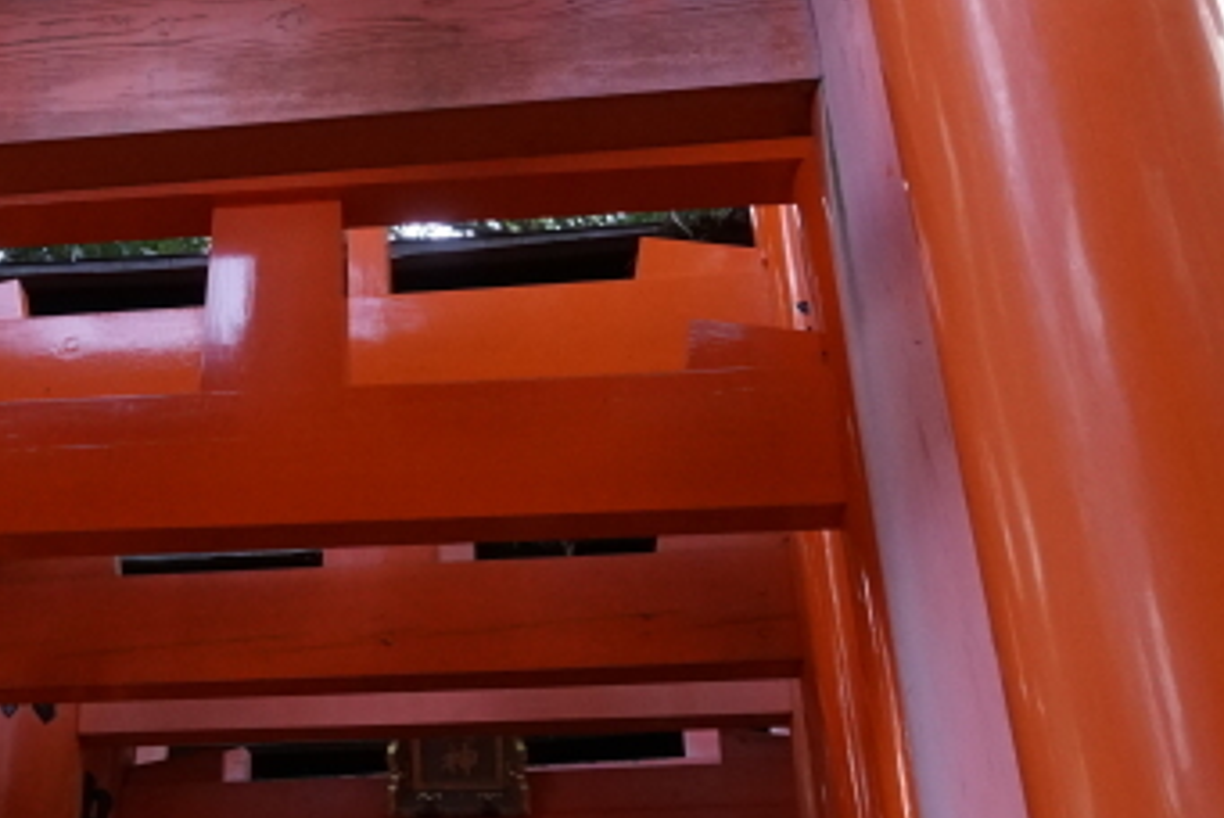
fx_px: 2450
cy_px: 213
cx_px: 244
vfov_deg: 18.8
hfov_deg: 27.5
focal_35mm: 72
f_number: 8
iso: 2500
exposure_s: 1/125
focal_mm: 24
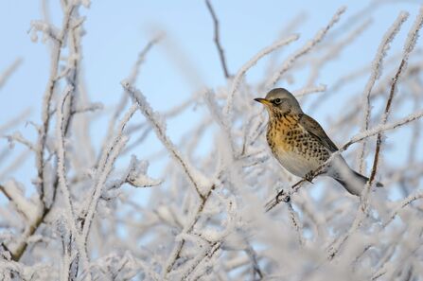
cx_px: 212
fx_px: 9683
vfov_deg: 1.7
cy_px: 140
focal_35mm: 825
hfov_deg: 2.5
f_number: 5.6
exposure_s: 1/800
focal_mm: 550
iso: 250
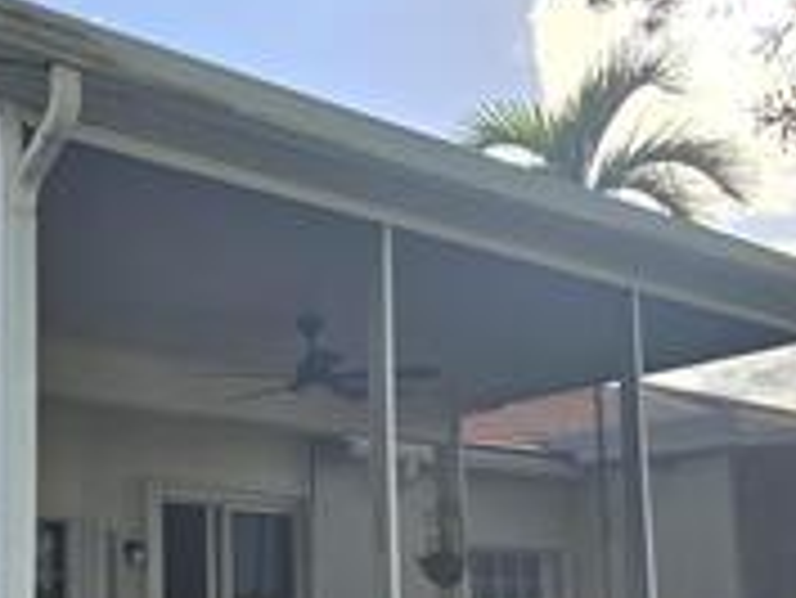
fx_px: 1197
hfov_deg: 36.4
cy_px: 544
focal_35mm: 52
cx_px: 261
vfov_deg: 27.0
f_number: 1.7
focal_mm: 6.3
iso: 12
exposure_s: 1/758
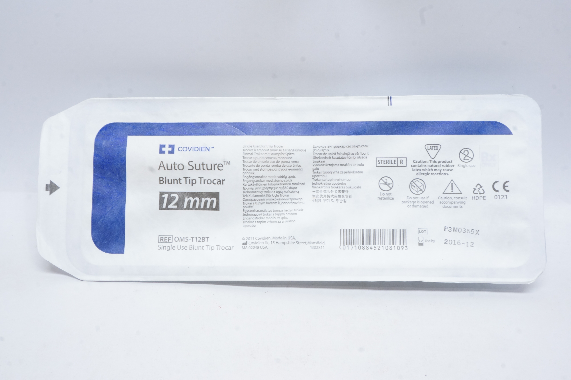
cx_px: 286
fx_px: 594
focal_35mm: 38
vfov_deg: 35.4
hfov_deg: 51.3
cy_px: 190
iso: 800
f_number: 18
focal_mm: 25
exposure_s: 1/6
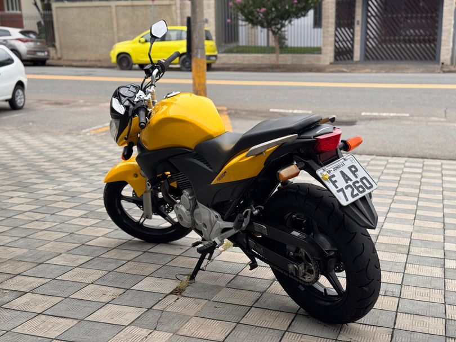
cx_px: 228
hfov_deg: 39.6
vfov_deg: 30.3
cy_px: 171
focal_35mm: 48
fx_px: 632
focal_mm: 6.76
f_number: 1.78
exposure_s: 1/1133
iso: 64
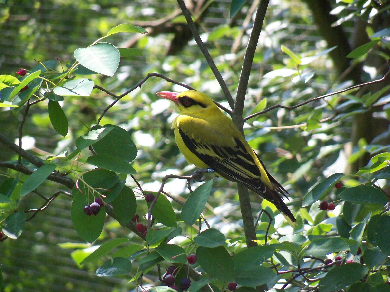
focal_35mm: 350
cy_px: 146
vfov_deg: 4.2
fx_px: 3943
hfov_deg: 5.7
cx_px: 195
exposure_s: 1/640
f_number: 4.8
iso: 400
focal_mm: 62
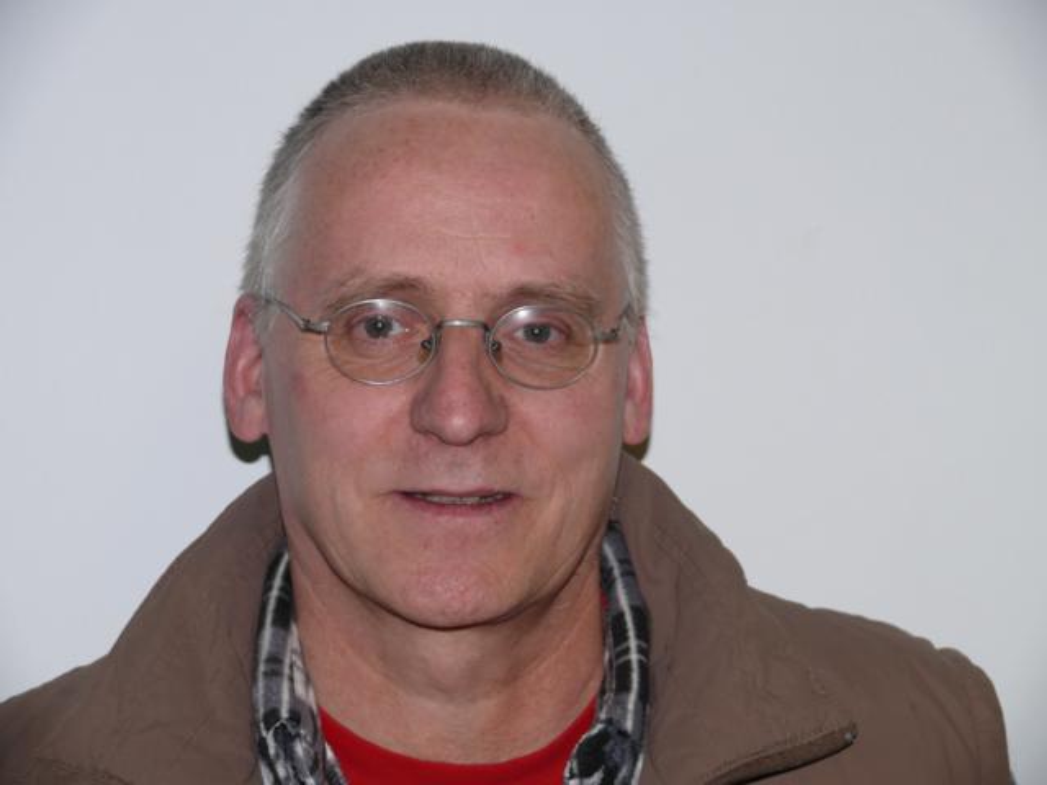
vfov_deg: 13.7
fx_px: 3267
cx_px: 524
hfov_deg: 18.2
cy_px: 392
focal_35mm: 108
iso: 100
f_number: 3.6
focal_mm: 22.8
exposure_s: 1/30
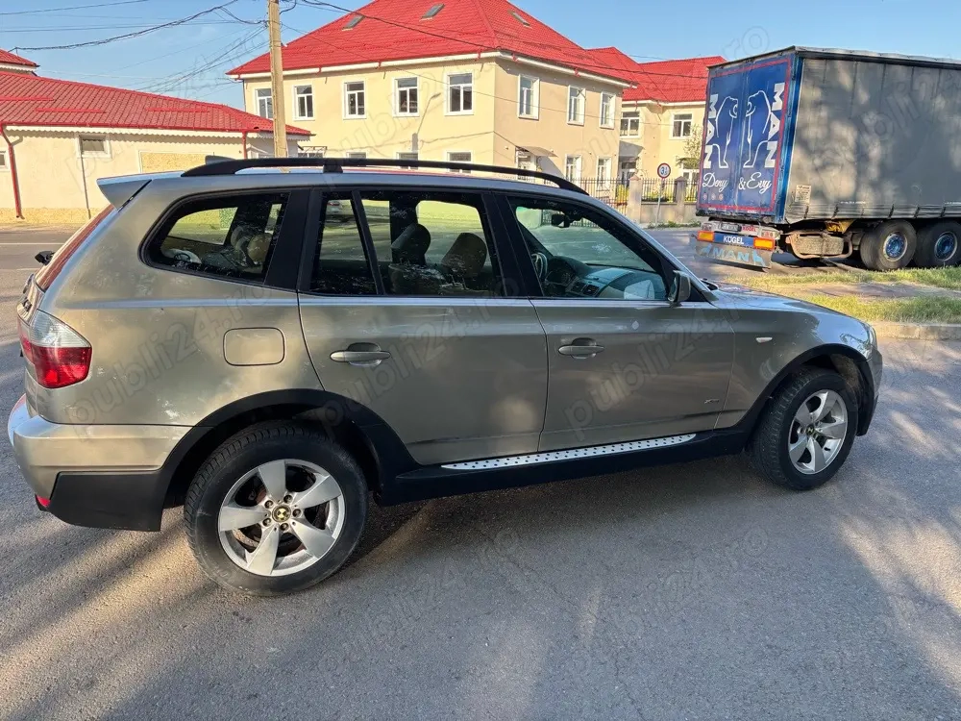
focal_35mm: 26
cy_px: 360
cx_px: 480
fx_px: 722
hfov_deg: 67.3
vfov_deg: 53.1
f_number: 1.6
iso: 50
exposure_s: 1/437
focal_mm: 5.96
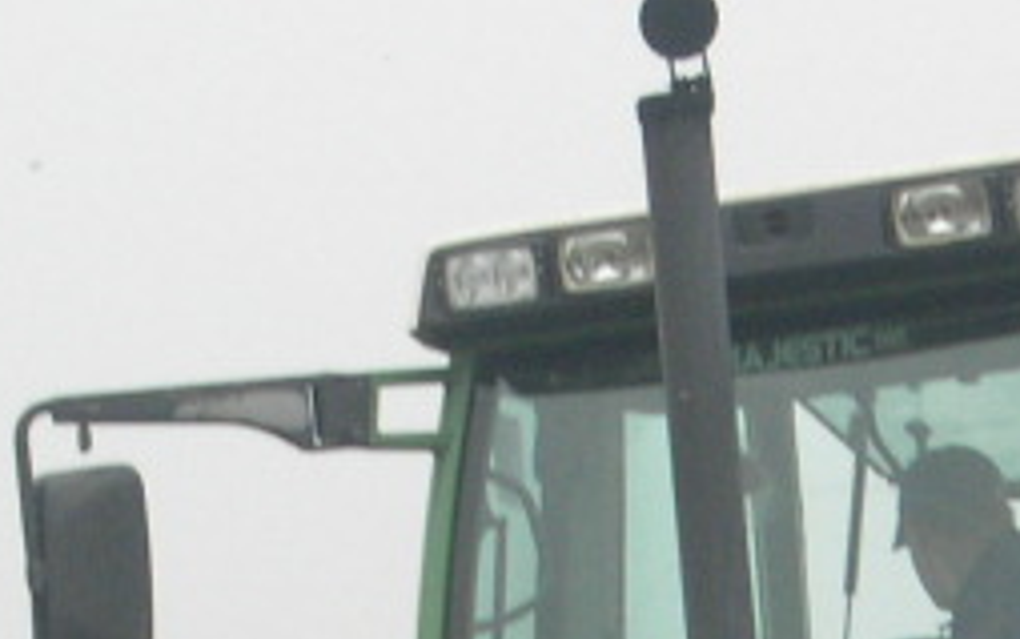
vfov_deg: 2.7
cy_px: 1218
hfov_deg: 4.3
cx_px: 839
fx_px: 13433
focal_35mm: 483
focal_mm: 23.4
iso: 100
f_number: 8.2
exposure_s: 1/59
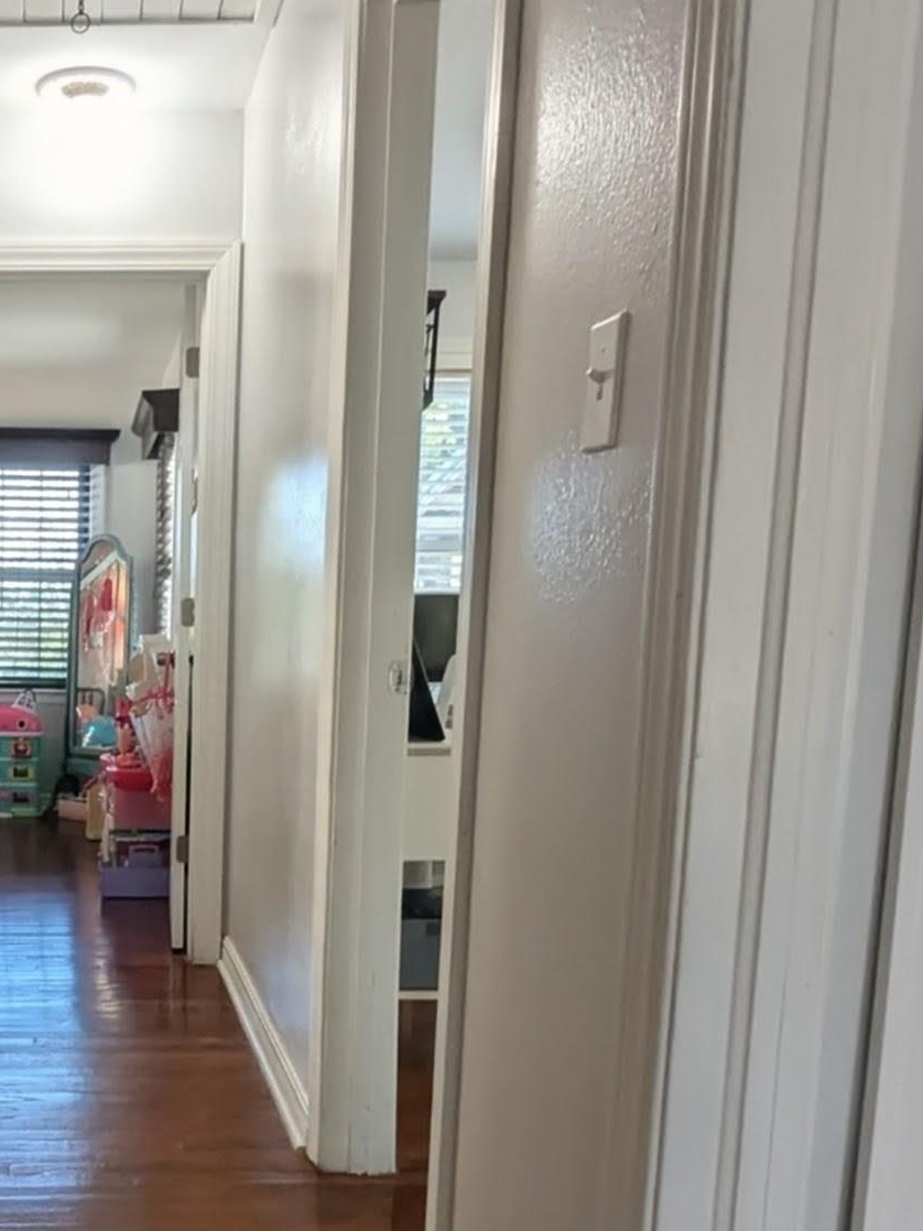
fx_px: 1173
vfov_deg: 55.2
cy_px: 695
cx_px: 22
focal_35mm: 33
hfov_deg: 38.6
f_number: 2.2
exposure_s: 1/120
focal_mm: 2.35
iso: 247
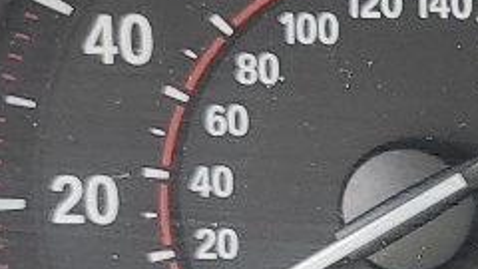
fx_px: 2396
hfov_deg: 10.5
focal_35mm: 189
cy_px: 399
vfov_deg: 6.3
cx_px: 948
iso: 50
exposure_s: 1/125
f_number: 1.5
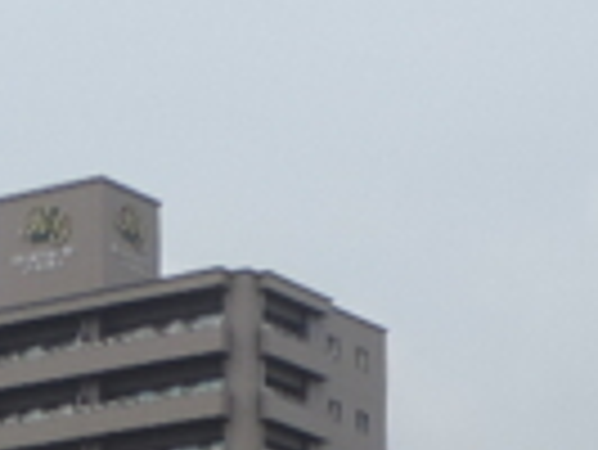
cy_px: 1076
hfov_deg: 9.7
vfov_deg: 7.1
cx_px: -252
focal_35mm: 198
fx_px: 3424
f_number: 3.2
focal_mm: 5.8
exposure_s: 1/1600
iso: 80
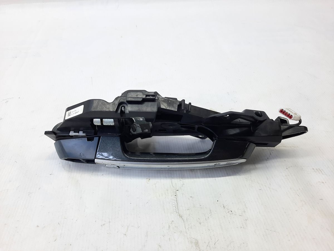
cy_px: 126
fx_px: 241
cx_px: 167
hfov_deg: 69.4
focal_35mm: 25
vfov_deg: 54.9
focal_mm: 4.6
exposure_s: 1/50
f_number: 2
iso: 64
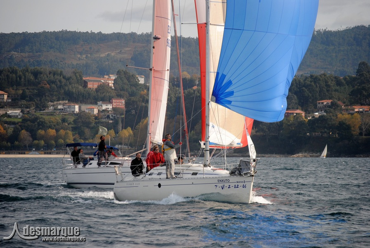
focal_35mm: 188
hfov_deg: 11.0
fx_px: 1930
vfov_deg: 7.3
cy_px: 124
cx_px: 185
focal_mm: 125
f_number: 5.6
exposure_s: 1/500
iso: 125
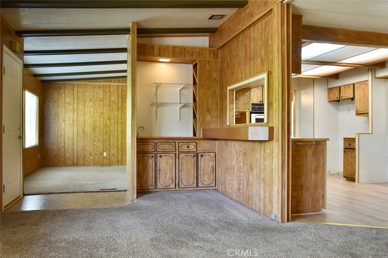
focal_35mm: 30
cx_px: 194
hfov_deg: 61.9
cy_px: 129
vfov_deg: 43.6
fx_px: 323
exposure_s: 1/60
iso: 720
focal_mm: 20
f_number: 4
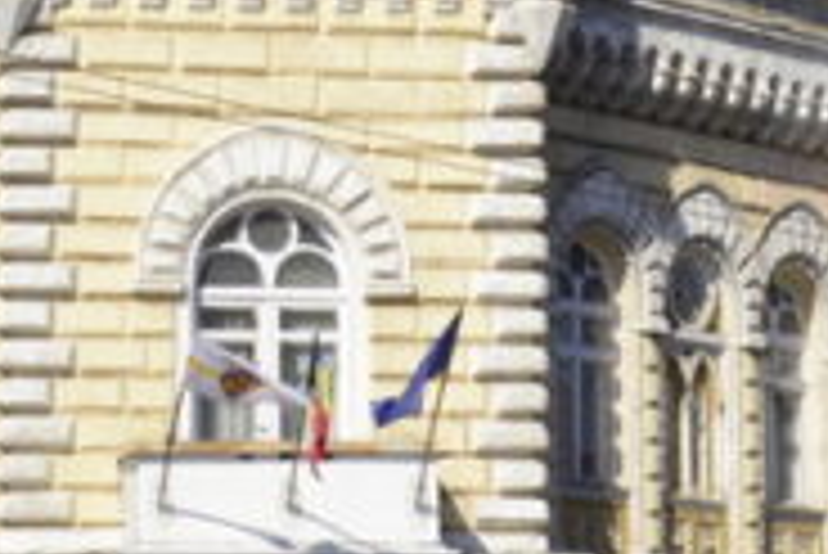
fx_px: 5386
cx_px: 252
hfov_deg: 8.8
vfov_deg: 5.9
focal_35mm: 234
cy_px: -9
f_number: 14
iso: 2500
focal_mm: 50
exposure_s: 1/2500
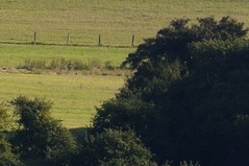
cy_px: -268
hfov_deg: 2.3
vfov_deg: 1.5
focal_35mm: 902
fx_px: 6234
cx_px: -492
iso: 200
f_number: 14
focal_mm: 135
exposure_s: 1/200
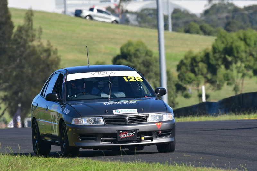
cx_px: 128
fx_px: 5353
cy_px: 86
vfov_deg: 1.8
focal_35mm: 750
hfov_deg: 2.8
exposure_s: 1/640
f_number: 11
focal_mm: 500
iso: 500
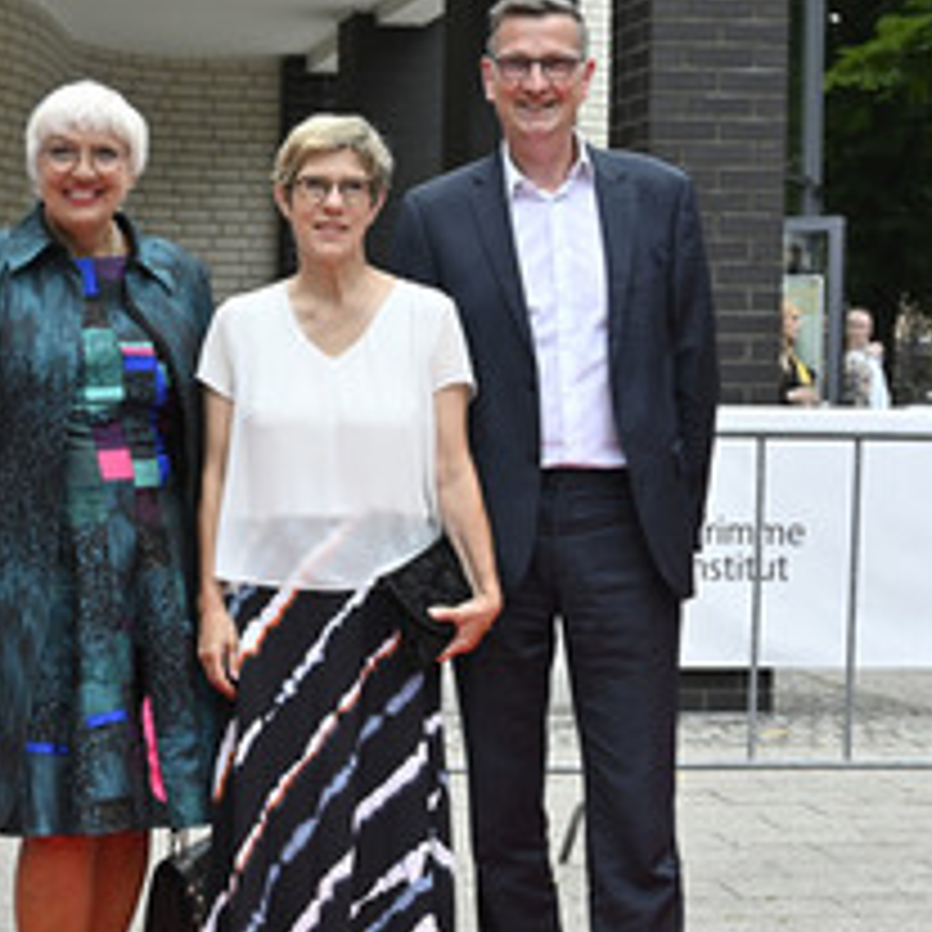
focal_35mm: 76
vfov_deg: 22.7
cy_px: 563
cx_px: 151
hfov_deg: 22.4
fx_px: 2315
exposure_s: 1/500
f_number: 5.6
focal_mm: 41
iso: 2000
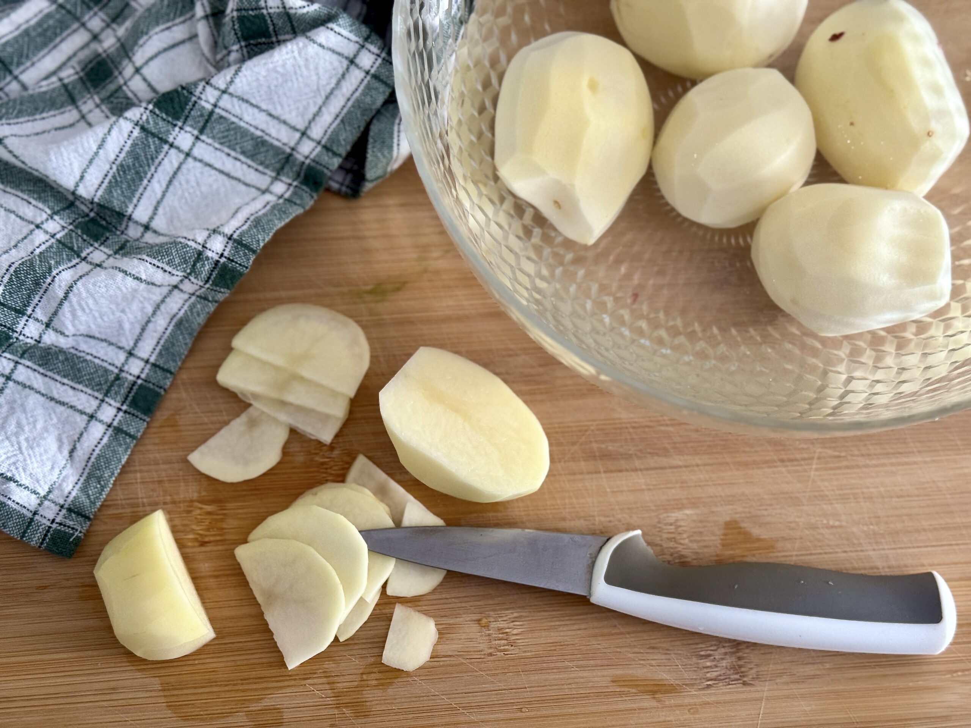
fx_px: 1346
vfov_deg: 30.3
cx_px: 486
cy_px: 364
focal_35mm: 48
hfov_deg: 39.7
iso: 200
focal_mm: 6.76
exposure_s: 1/60
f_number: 1.78
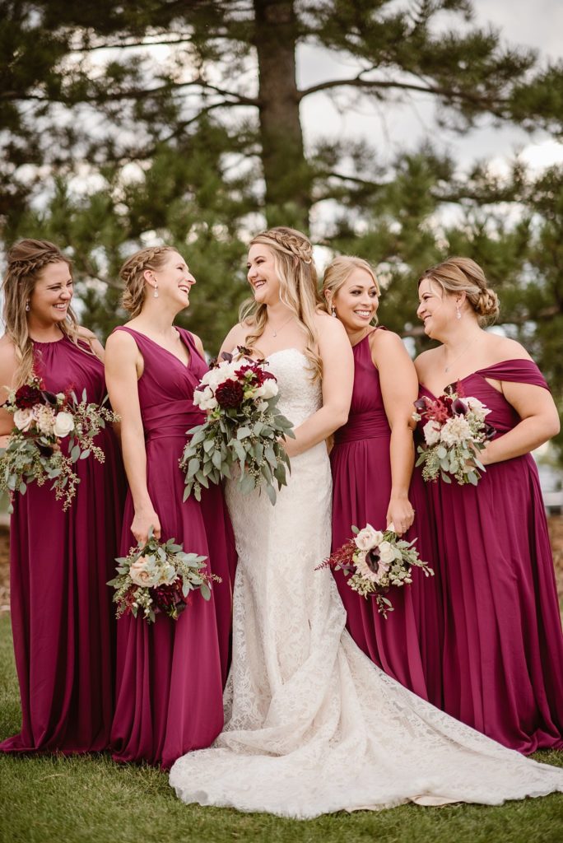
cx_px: 282
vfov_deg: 23.9
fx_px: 1991
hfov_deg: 16.1
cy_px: 422
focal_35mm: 85
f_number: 1.8
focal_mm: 85
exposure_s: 1/2000
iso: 200
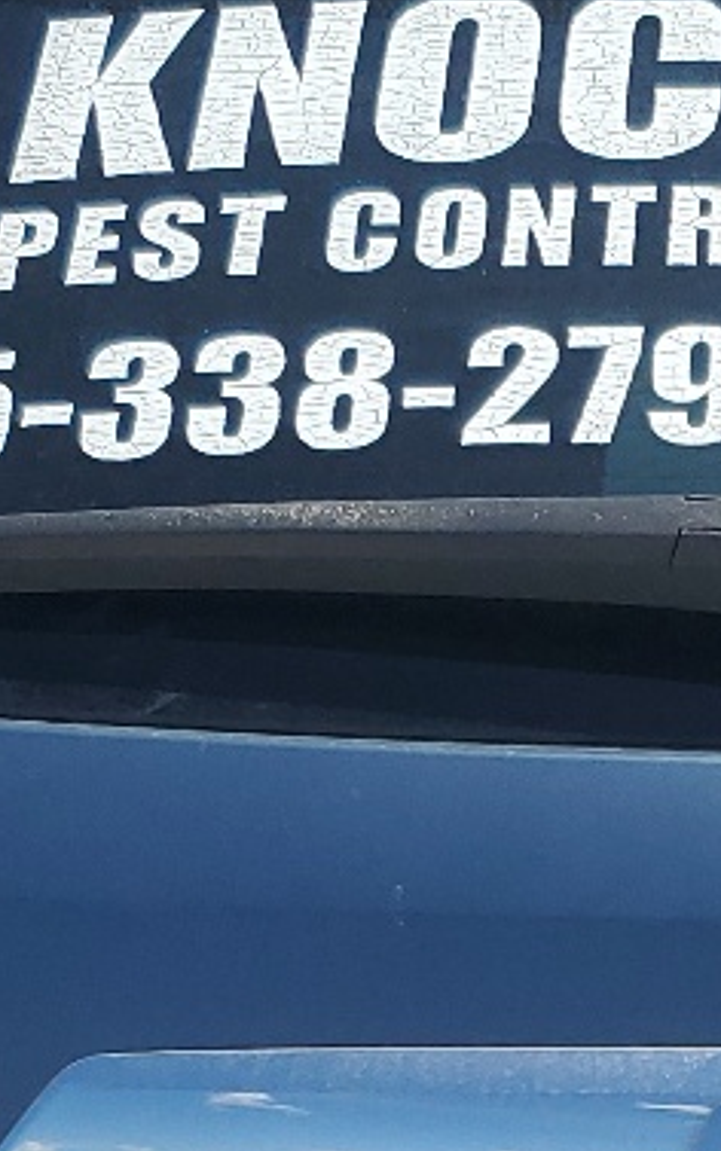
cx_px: 874
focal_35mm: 117
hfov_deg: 11.0
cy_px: 1270
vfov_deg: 17.2
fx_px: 3674
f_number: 1.5
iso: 50
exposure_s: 1/5000
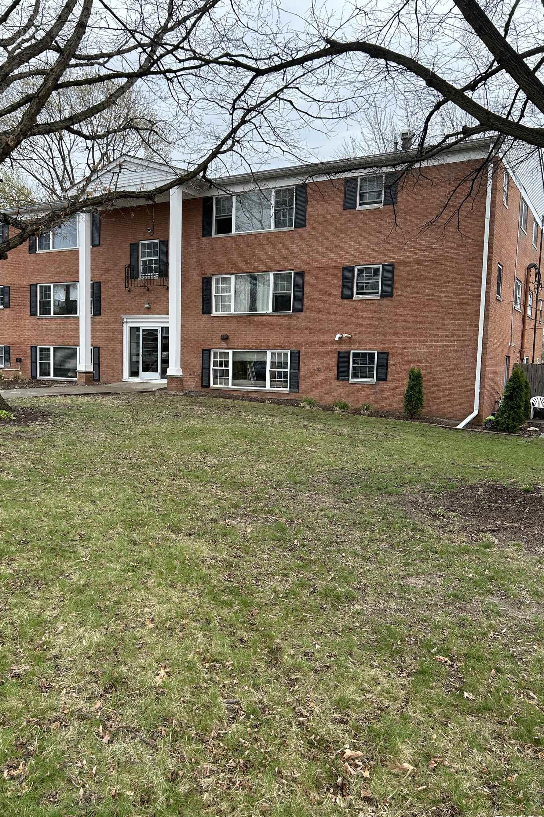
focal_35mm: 28
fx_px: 635
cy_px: 412
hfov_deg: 46.3
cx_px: 234
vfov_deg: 65.5
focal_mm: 5.7
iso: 50
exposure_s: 1/448
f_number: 1.5
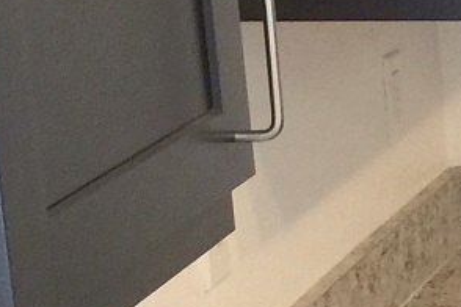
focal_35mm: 201
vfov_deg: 6.8
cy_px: 226
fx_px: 2574
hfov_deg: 8.5
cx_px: 1393
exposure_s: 1/15
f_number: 2.2
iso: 64
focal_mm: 4.15
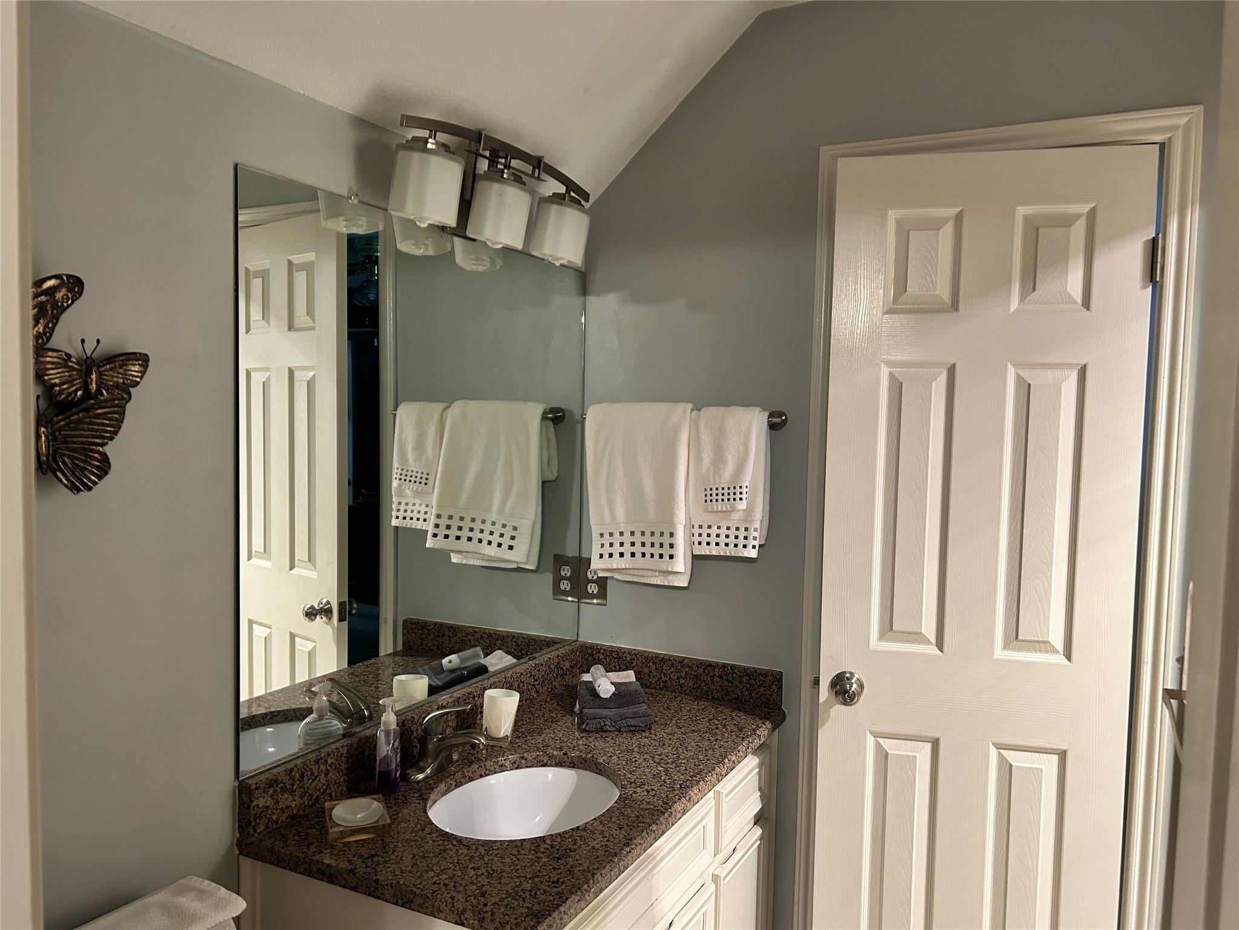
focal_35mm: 26
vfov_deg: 53.1
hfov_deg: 67.3
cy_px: 465
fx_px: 931
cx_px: 620
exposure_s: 1/60
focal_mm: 5.7
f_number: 1.5
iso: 250
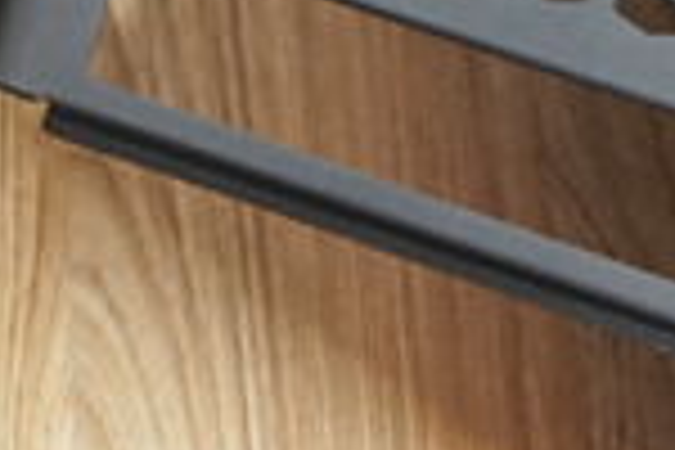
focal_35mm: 190
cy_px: -691
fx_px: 3562
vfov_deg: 6.8
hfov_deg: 9.4
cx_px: -1071
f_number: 3.5
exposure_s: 1/8
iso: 640
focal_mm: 29
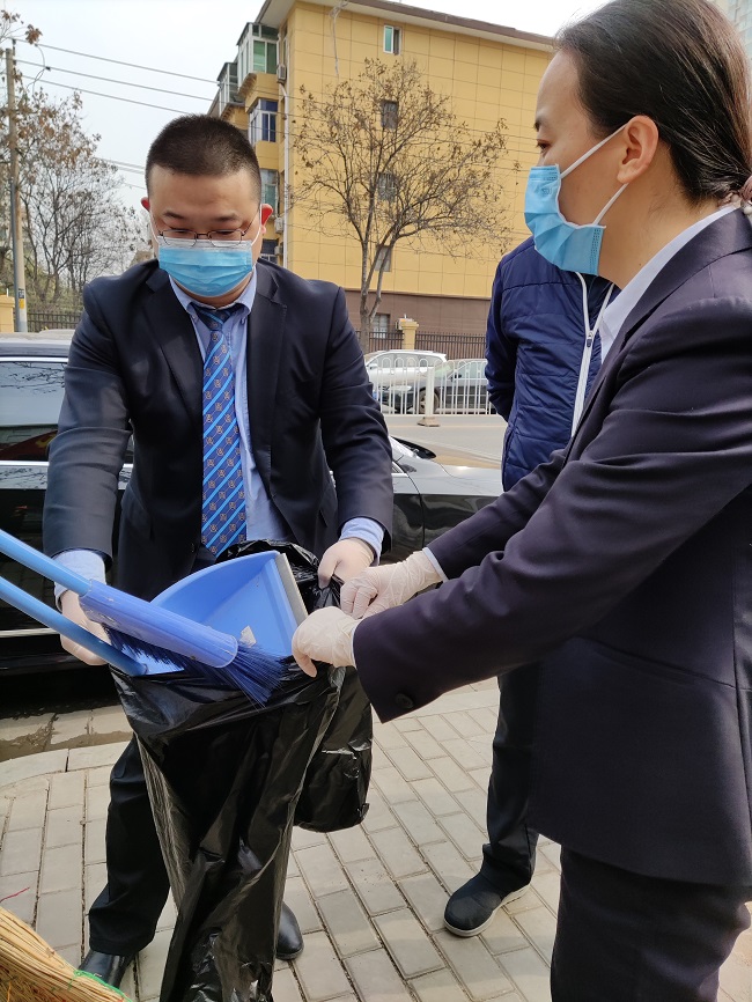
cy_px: 501
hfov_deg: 54.9
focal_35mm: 25
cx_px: 376
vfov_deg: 69.4
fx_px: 724
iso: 50
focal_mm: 4.71
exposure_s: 1/971
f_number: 1.79
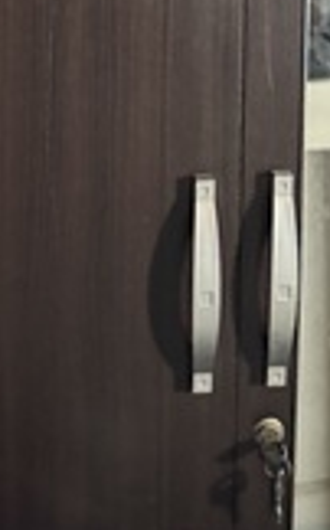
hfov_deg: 18.1
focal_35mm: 72
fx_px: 1038
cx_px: 191
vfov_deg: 25.1
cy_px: -142
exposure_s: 1/30
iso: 800
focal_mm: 6.76
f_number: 1.78
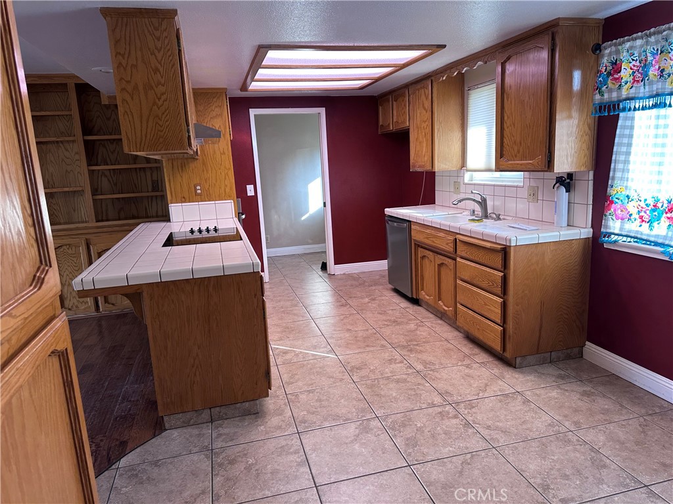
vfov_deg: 56.8
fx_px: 467
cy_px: 252
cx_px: 336
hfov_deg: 71.6
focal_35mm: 24
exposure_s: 1/90
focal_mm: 6.86
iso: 125
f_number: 1.78
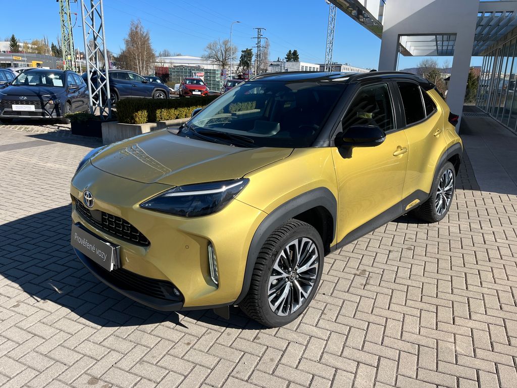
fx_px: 388
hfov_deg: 67.3
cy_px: 194
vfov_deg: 53.1
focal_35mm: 26
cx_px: 258
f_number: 1.6
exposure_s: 1/3135
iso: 50
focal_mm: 5.1
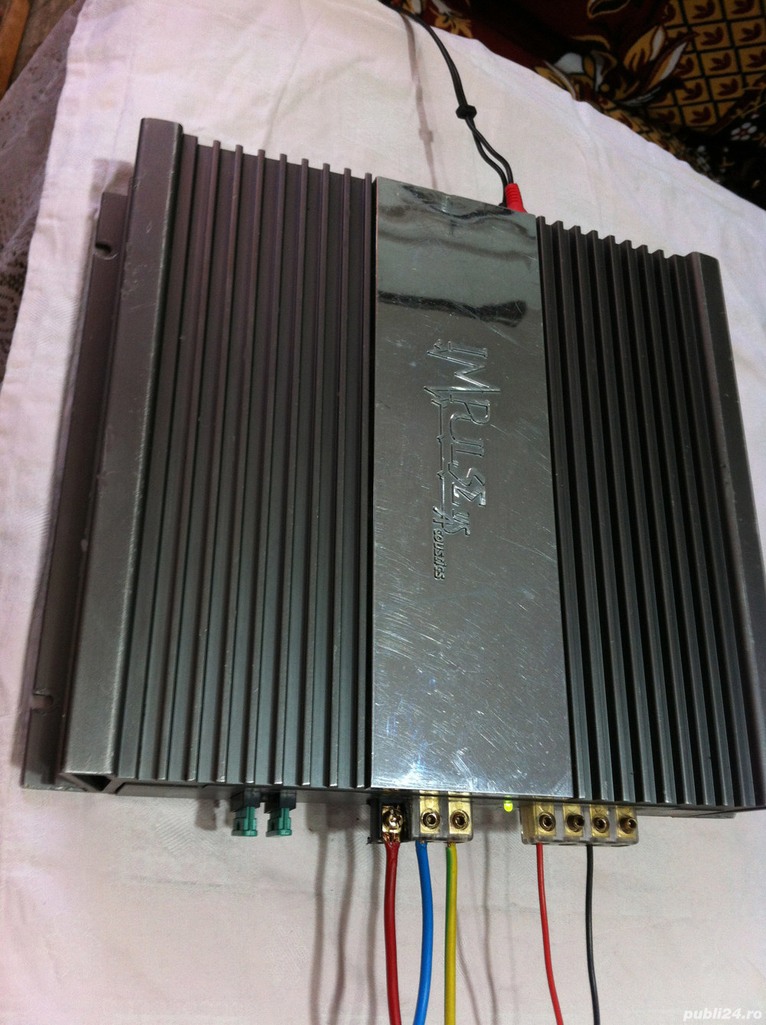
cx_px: 383
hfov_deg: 40.6
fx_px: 1035
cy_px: 512
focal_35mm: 35
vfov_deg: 52.7
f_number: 2.8
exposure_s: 1/20
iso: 80
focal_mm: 3.85
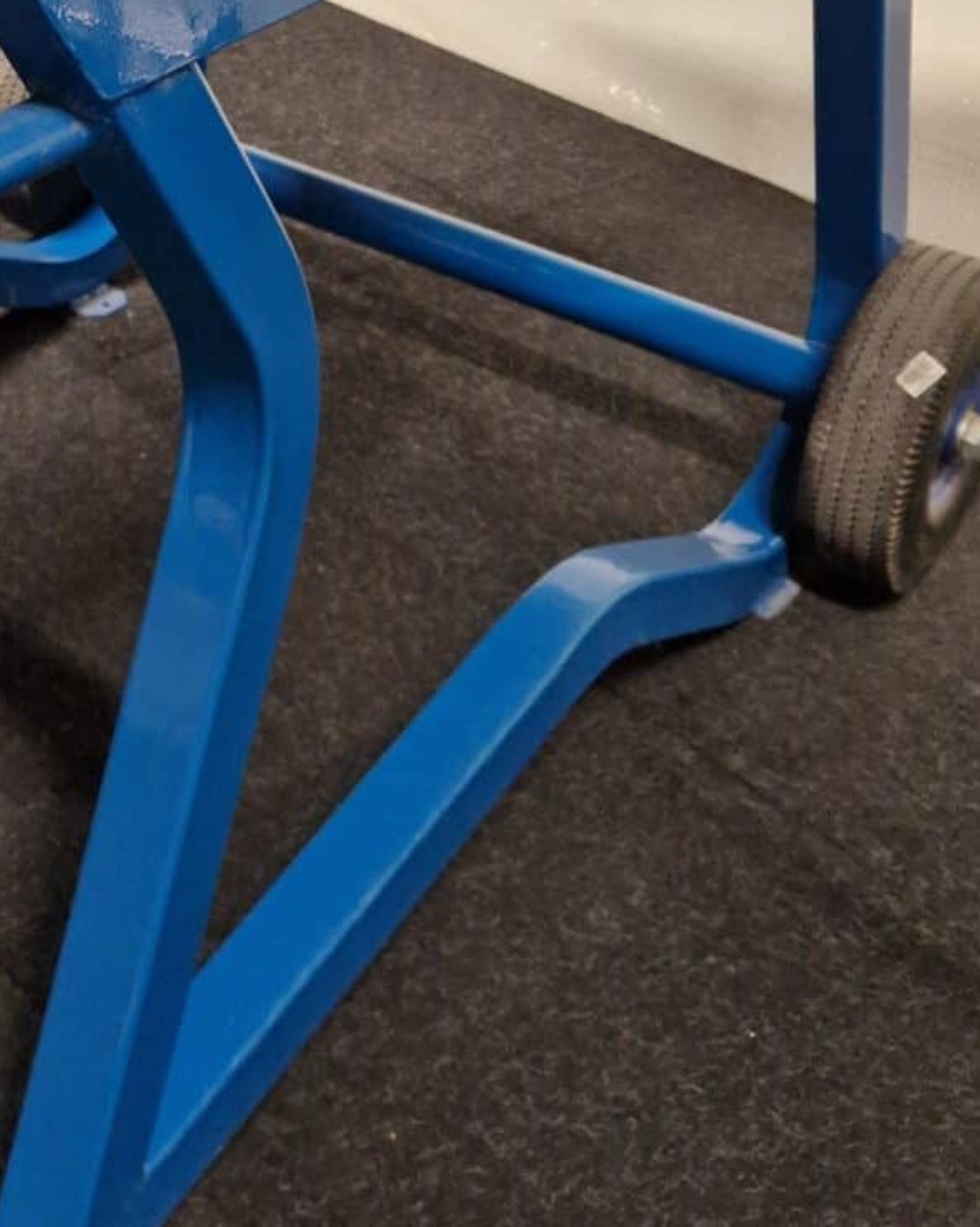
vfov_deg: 29.7
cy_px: -22
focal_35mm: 59
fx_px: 2141
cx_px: -60
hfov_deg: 24.3
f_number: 1.8
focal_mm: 5.4
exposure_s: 1/100
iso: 640
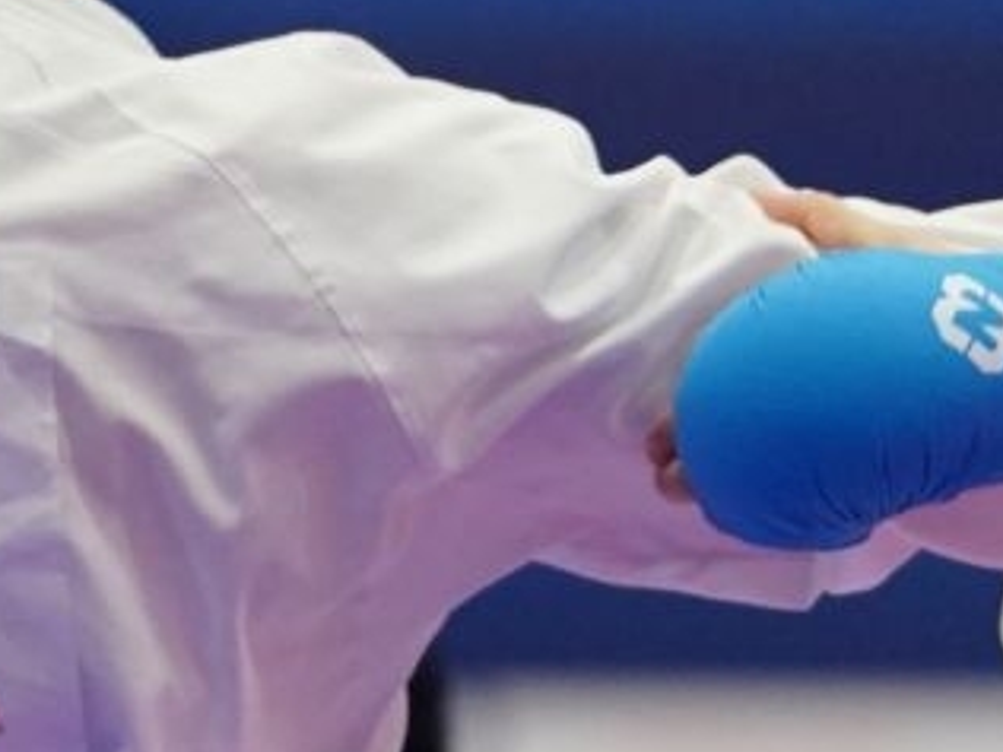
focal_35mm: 1094
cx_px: 476
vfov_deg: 1.4
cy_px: 489
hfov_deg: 1.8
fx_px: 31699
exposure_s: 1/1000
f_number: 2.8
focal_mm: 200
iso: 3200
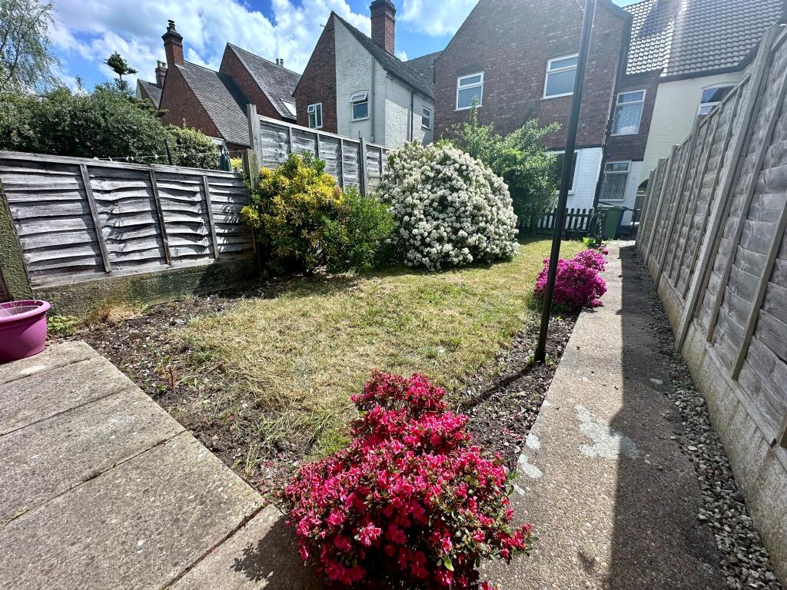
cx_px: 394
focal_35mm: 14
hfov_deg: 102.1
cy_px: 295
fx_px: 318
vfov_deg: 85.7
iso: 40
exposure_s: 1/1195
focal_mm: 2.22
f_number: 2.2
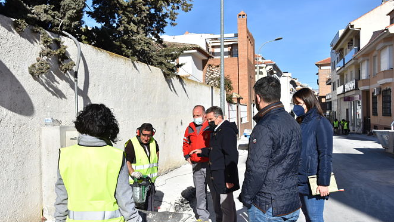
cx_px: 197
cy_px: 124
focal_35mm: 38
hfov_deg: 52.8
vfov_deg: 31.2
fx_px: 397
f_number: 8
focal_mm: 24
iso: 125
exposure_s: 1/500
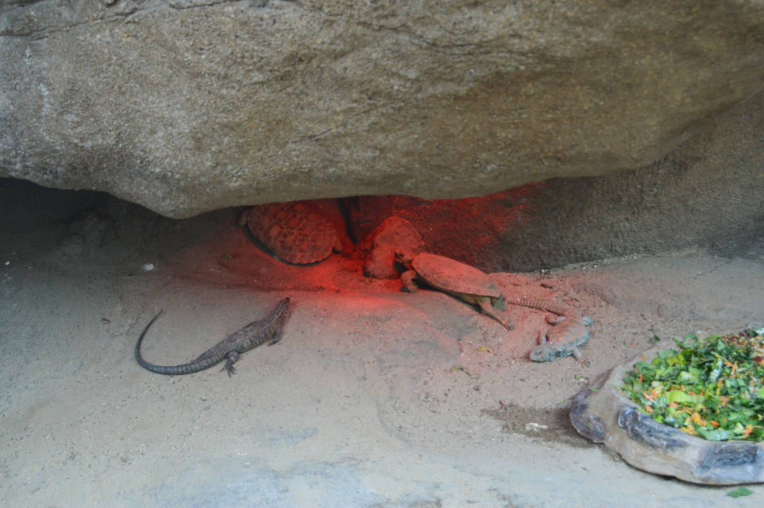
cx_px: 382
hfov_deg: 24.6
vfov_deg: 16.5
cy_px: 254
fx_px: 1749
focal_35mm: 82
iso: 720
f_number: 8
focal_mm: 55
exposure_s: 1/60
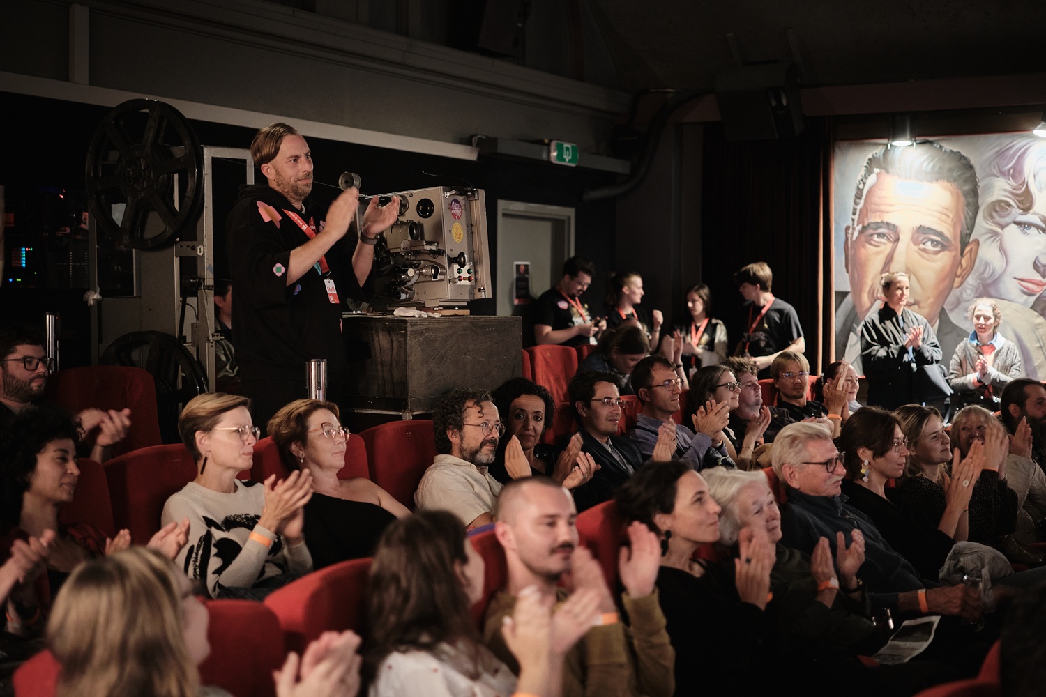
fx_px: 1453
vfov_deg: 27.0
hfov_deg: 39.6
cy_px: 348
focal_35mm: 50
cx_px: 523
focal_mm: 33
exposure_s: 1/38
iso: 3200
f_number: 1.4
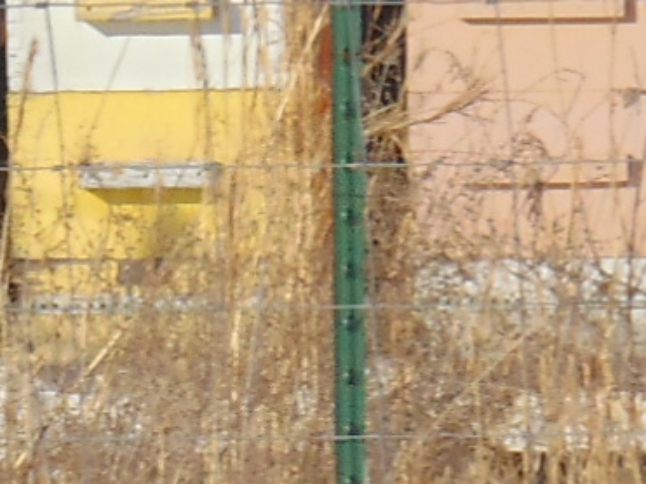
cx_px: -110
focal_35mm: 1746
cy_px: 160
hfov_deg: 1.1
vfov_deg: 0.9
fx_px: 32573
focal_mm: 44.9
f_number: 10.7
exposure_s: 1/200
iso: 80
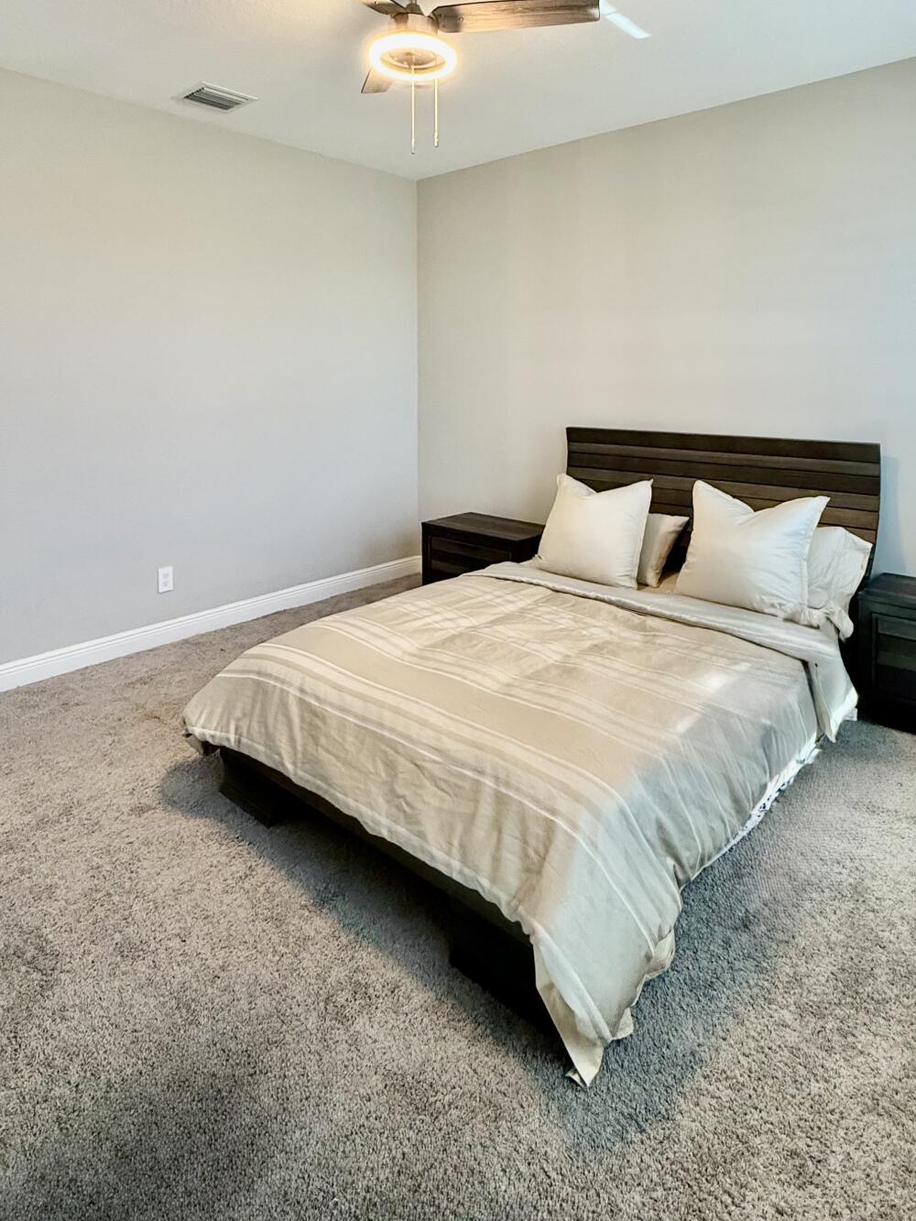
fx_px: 741
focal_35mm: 21
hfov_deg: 63.4
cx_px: 489
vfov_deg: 76.0
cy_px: 387
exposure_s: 1/120
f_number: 2.2
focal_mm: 2.22
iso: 400
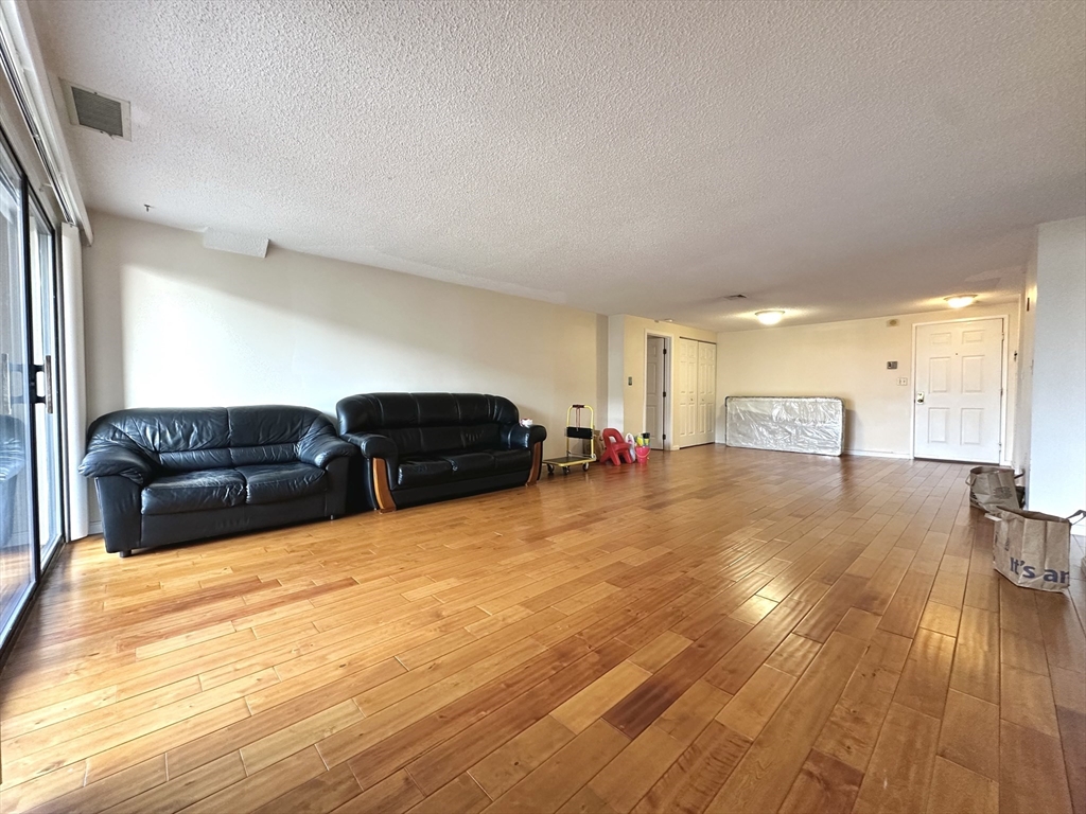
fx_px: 439
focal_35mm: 14
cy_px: 407
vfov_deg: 85.7
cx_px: 543
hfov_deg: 102.1
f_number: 2.2
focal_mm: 2.22
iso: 320
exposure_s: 1/60
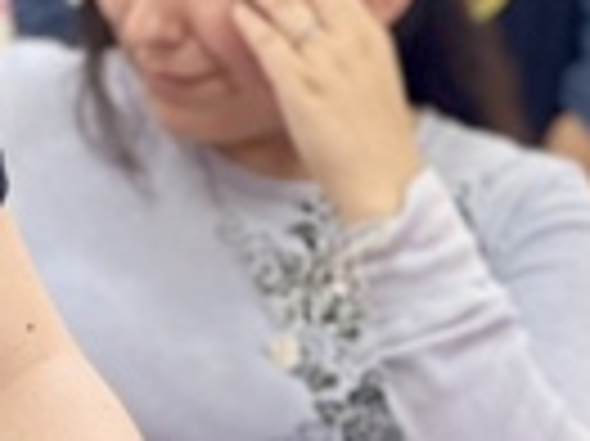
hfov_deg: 10.5
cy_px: 466
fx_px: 3201
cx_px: 248
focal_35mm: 188
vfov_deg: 7.8
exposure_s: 1/109
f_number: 1.78
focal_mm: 6.86
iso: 200
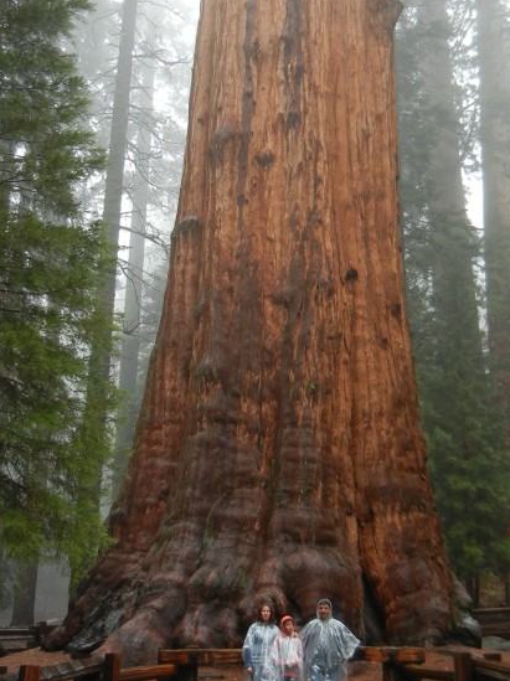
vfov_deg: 34.3
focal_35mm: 56
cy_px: 270
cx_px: 326
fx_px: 1101
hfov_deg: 26.0
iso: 194
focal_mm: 5.4
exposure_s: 1/60
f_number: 3.5
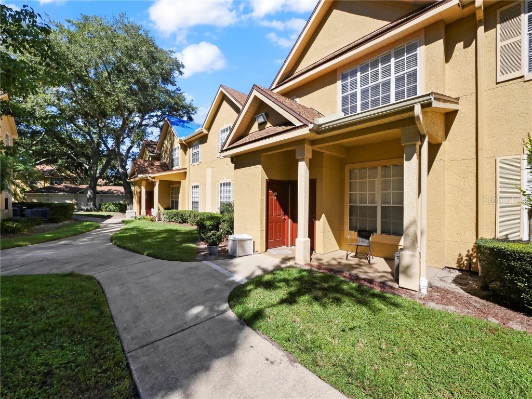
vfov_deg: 85.7
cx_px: 266
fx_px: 215
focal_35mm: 14
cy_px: 200
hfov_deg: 102.1
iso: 200
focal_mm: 7
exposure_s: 1/500
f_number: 9
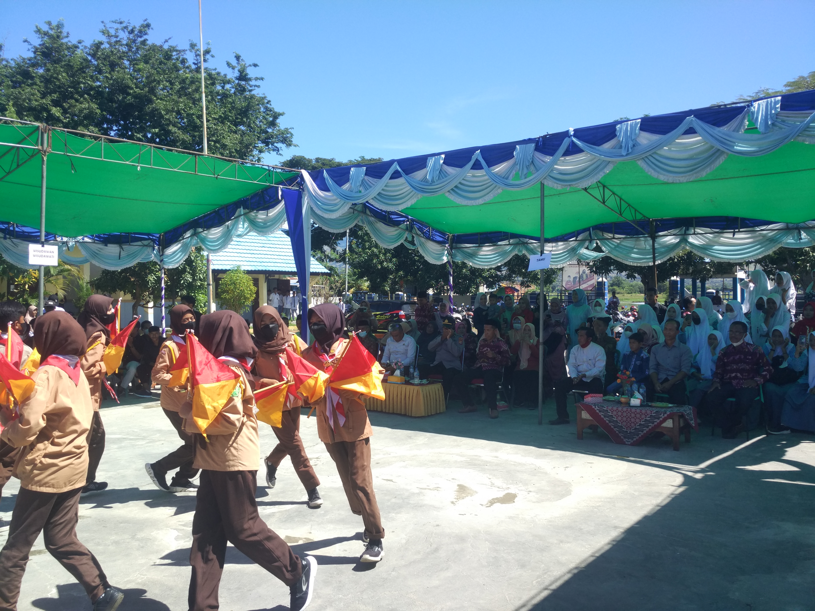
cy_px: 306
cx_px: 408
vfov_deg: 46.8
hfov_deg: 60.0
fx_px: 706
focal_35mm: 30
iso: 100
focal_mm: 4.12
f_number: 2
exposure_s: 1/733
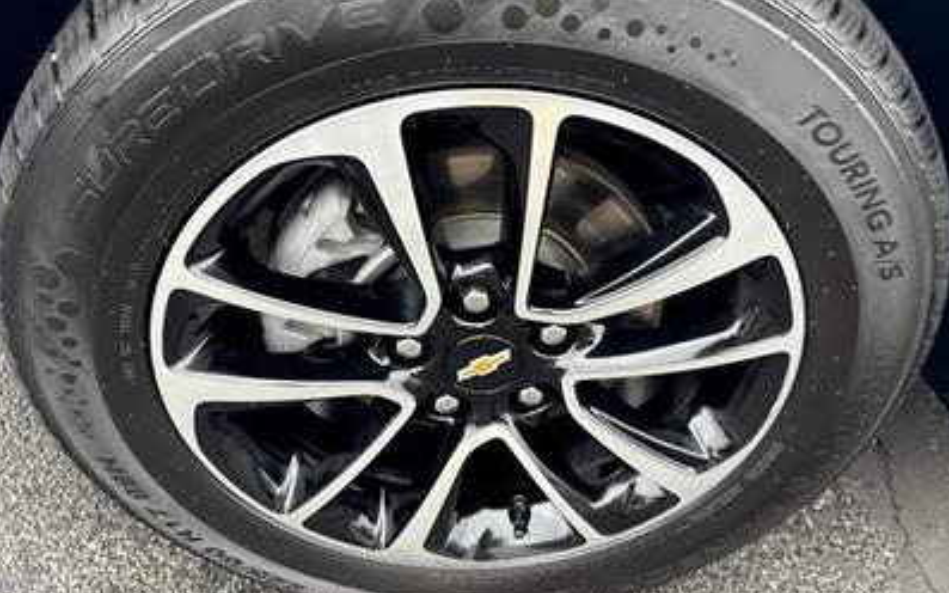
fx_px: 905
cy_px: 292
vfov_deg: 36.3
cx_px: 504
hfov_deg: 55.3
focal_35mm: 35
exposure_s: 1/84
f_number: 1.6
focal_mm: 5.96
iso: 125
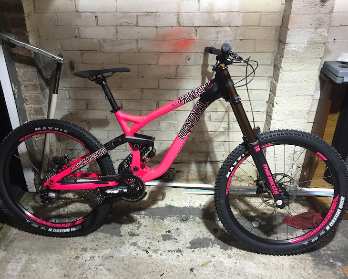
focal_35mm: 31
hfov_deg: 57.2
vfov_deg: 47.1
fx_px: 319
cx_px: 166
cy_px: 138
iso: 64
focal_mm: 4.15
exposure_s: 1/33
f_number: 2.2
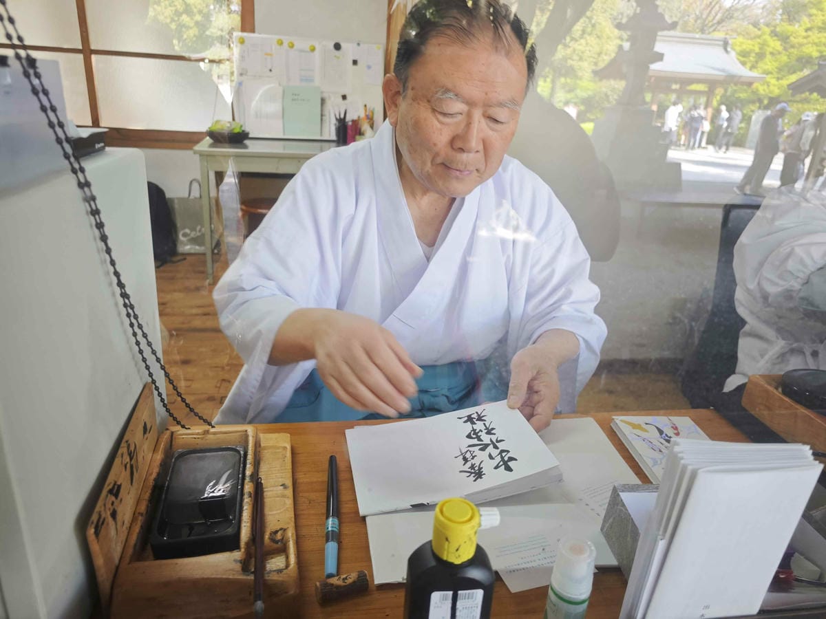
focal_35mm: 23
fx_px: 549
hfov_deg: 73.9
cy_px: 310
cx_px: 413
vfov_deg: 58.9
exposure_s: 1/60
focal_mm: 8.72
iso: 250
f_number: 2
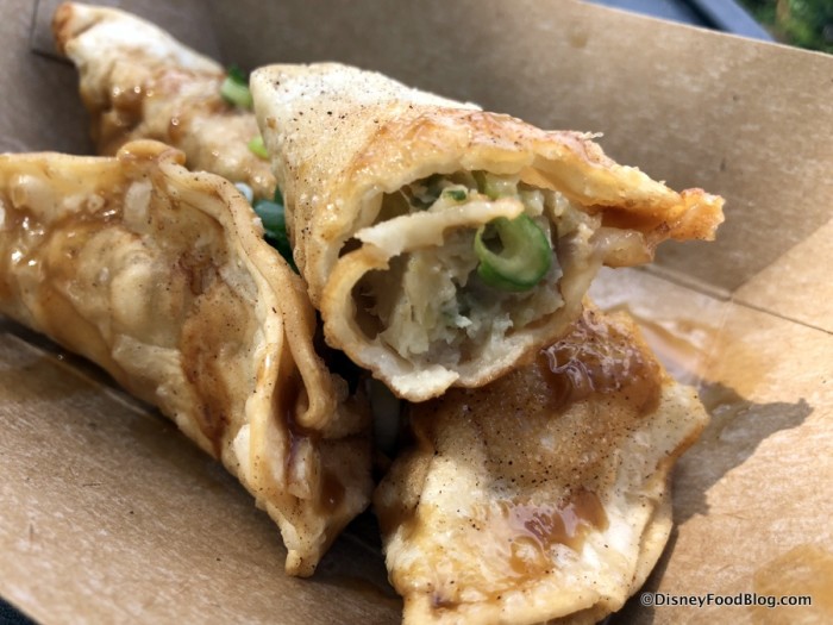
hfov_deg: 63.4
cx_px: 416
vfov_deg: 49.7
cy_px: 312
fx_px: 674
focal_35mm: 28
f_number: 1.8
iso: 20
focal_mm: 3.99
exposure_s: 1/463
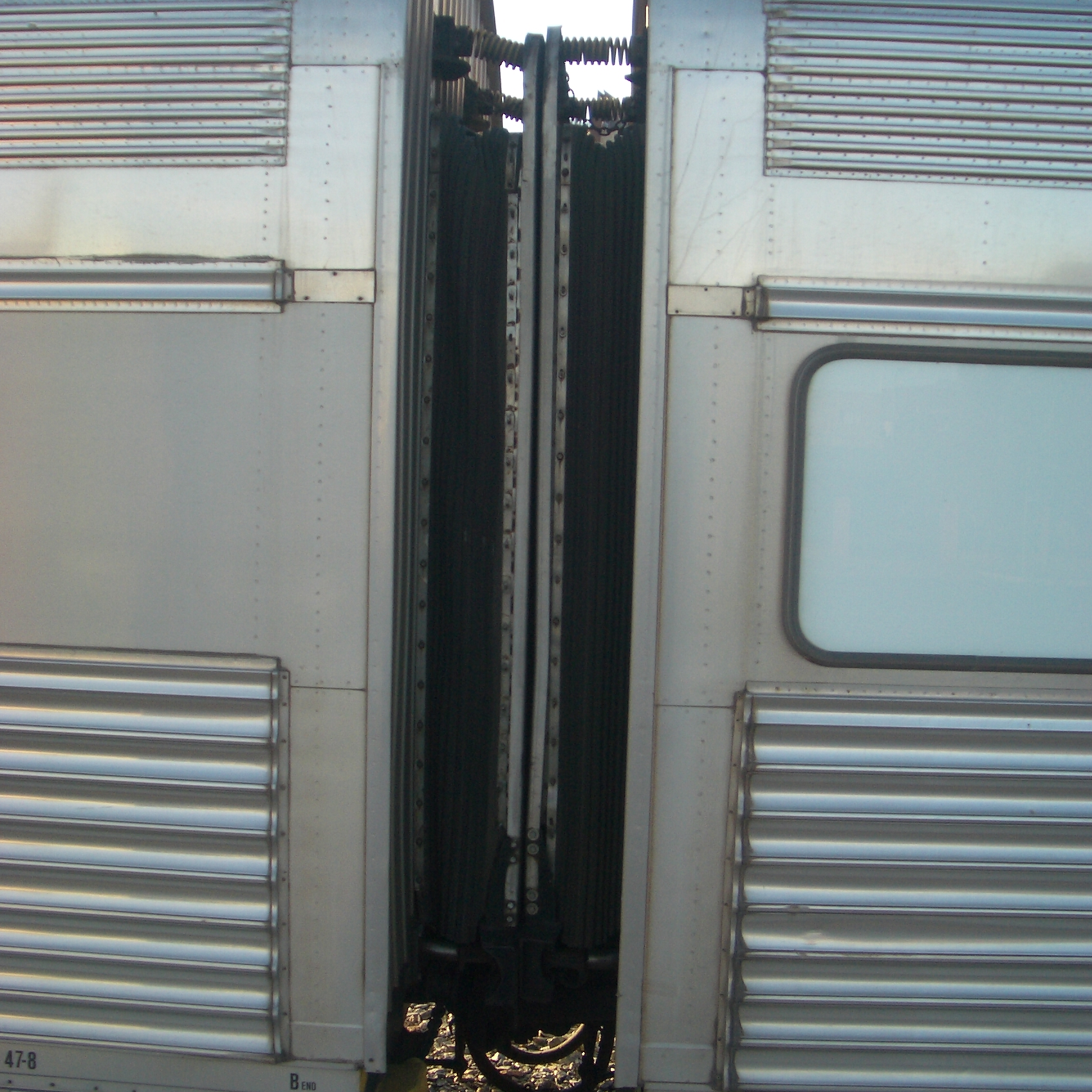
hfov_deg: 40.0
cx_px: 546
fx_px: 1499
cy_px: 548
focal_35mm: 42
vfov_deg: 40.0
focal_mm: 5.8
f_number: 2.6
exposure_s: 1/250
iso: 50
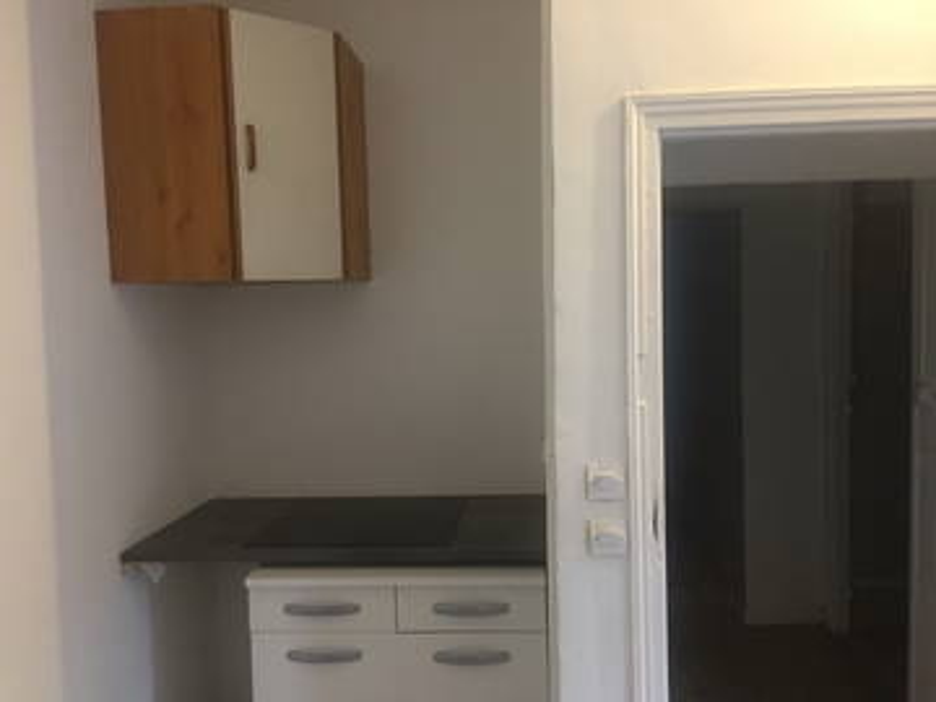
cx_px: 468
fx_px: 784
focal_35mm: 29
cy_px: 351
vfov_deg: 48.2
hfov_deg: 61.7
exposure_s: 1/33
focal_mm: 4.15
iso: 250
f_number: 2.2
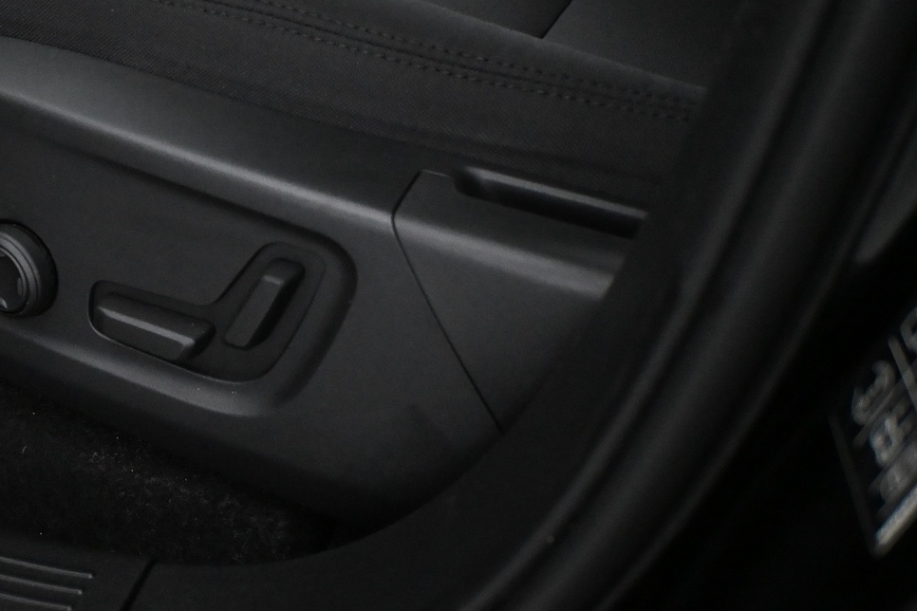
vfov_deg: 25.6
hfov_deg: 36.2
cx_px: 163
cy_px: 301
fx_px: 1346
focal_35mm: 53
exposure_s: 1/60
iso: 6400
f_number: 4
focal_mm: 21
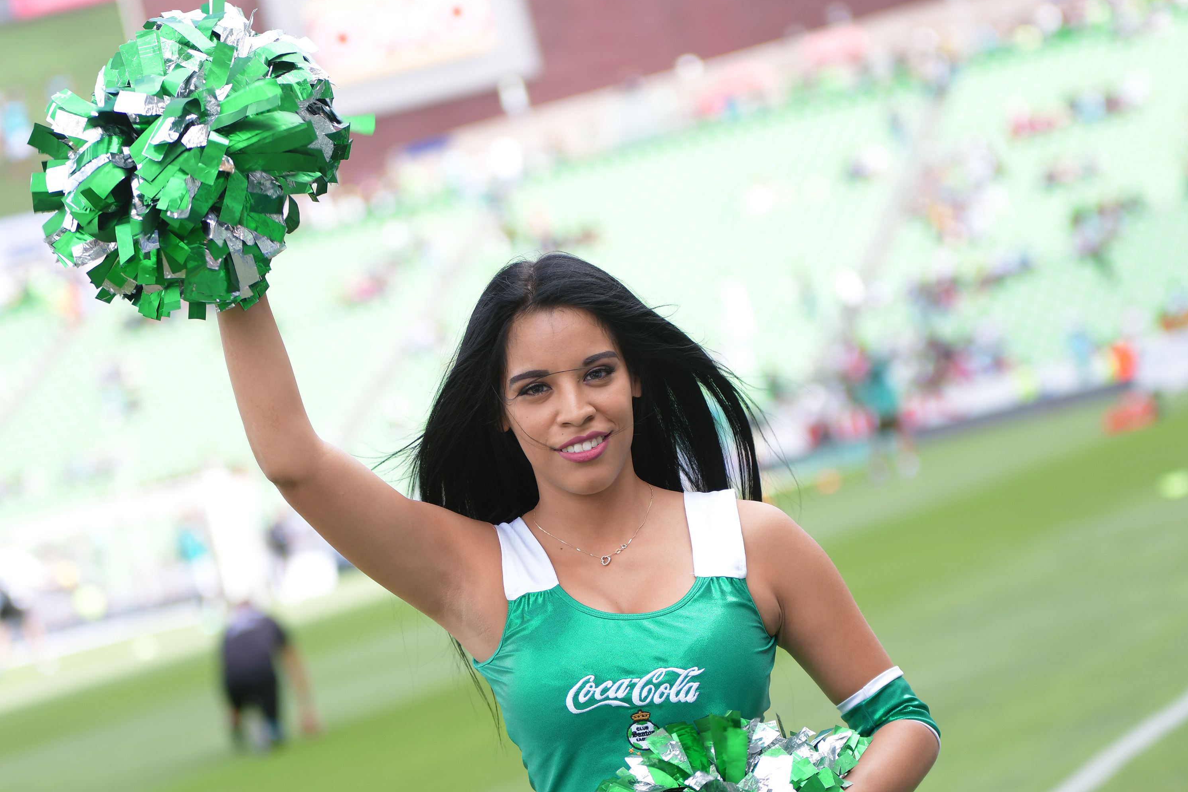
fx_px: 4290
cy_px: 393
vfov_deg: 10.5
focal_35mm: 130
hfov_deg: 15.8
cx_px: 592
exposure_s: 1/400
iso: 200
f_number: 2.8
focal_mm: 86
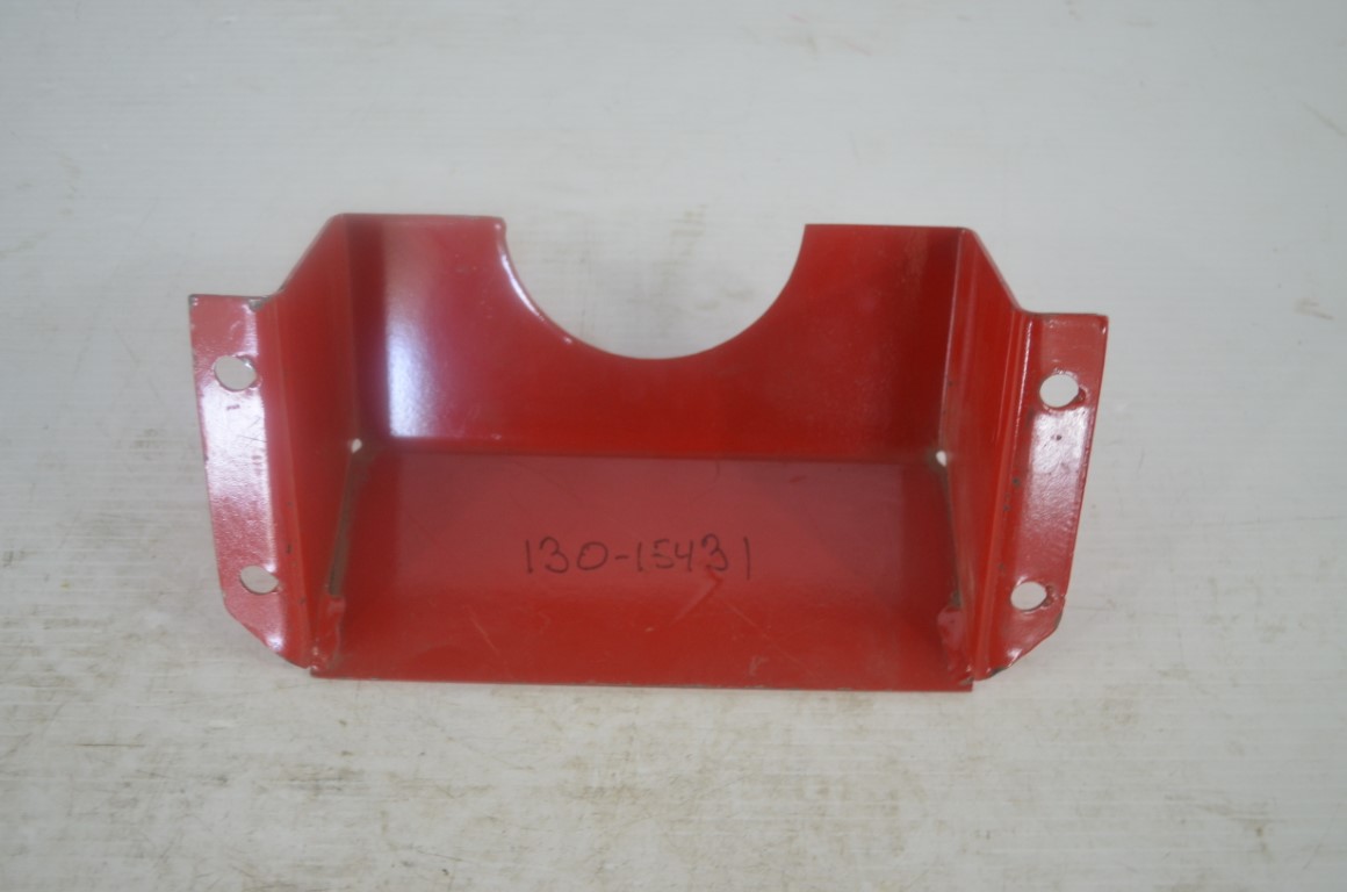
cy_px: 446
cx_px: 674
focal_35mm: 39
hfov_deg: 49.6
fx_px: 1456
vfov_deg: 34.1
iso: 560
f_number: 4.2
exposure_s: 1/60
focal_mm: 26
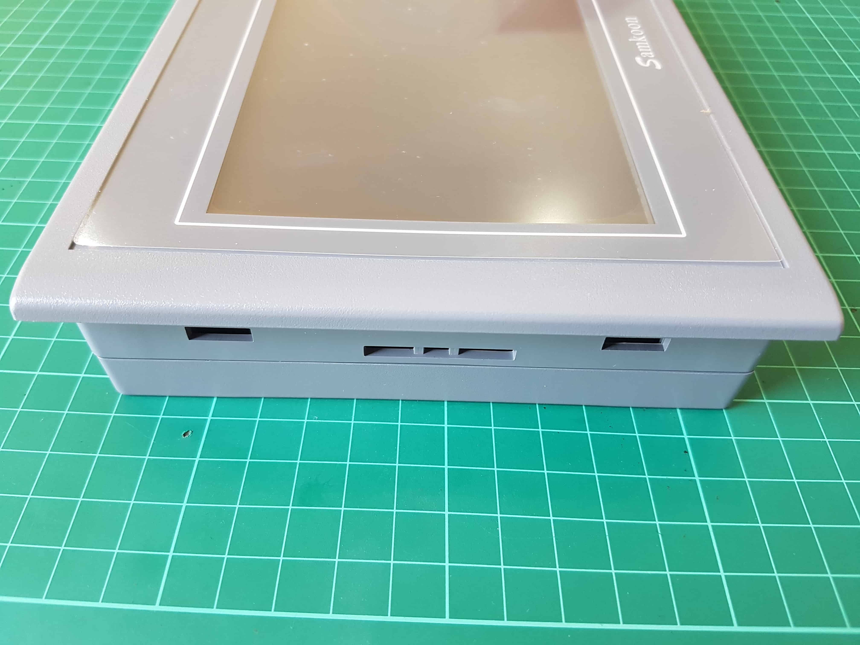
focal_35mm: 26
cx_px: 430
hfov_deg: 67.3
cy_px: 322
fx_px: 646
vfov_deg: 53.1
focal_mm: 4.2
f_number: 1.7
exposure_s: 1/50
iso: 200
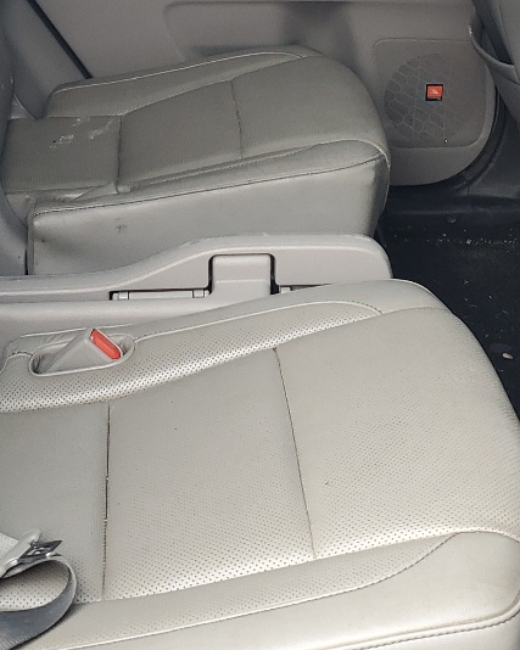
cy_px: 46
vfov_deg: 24.3
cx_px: 234
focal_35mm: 76
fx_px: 1462
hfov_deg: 20.2
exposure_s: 1/172
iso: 50
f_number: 1.5
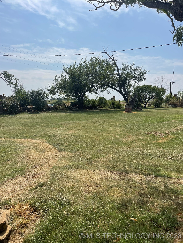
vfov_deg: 69.4
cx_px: 92
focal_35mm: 25
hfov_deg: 54.9
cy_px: 122
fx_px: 176
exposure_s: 1/6579
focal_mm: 5.1
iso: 32
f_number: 1.6
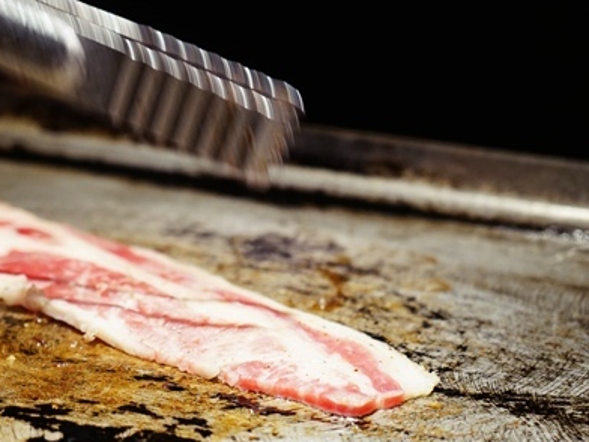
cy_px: 301
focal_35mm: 106
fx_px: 1804
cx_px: 152
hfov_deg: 18.4
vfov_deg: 13.9
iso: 1250
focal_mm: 54
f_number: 5
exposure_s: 1/60
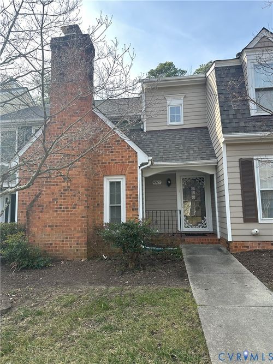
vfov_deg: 71.6
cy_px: 182
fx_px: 252
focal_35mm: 24
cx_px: 136
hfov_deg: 56.8
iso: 80
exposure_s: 1/630
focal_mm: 6.86
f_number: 1.78
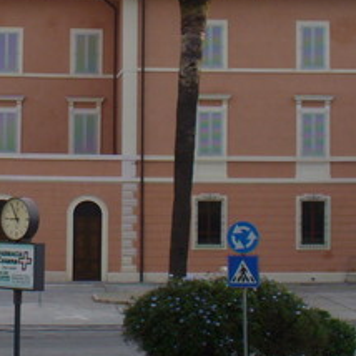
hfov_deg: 14.2
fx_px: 1420
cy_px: 35
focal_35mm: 122
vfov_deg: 14.2
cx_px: 38
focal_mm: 6.1
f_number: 2.8
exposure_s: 1/400
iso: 64
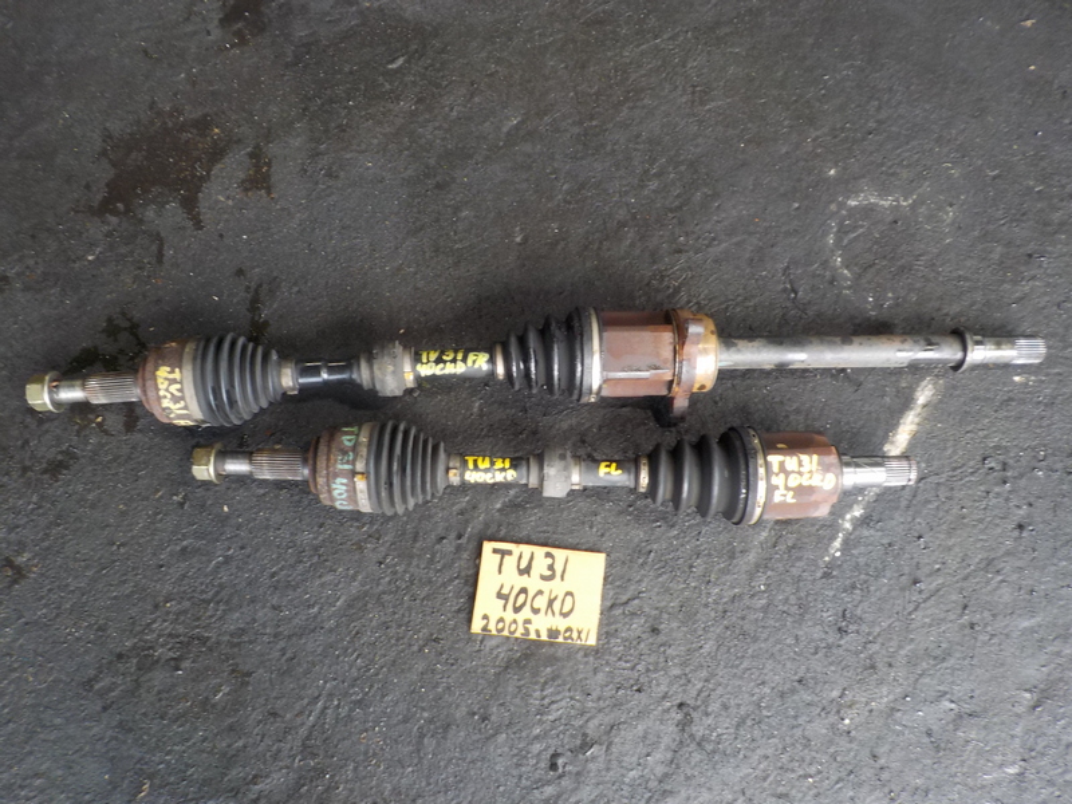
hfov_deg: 60.0
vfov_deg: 46.8
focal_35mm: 30
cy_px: 402
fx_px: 929
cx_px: 536
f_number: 3.3
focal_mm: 4.1
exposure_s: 1/30
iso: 125
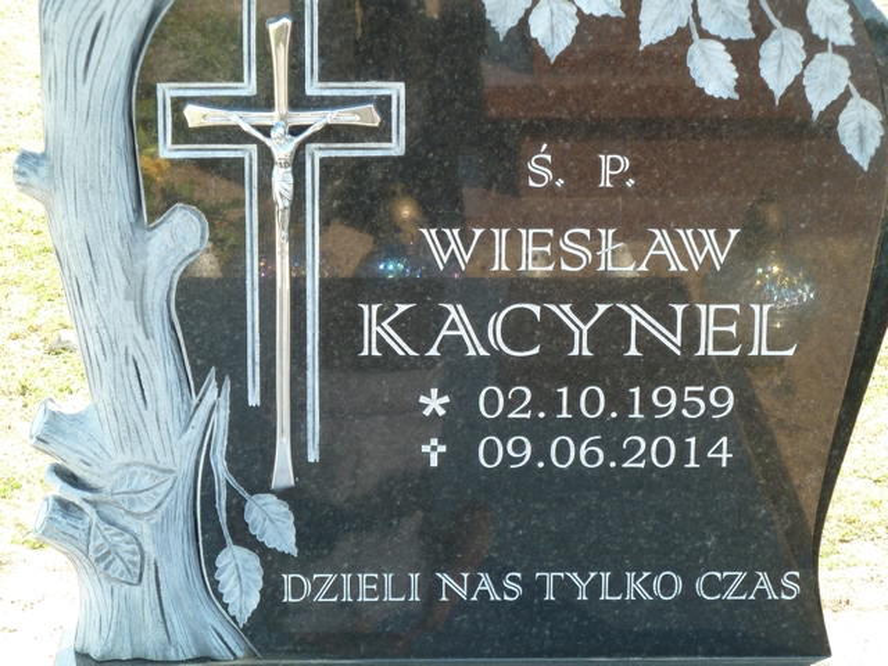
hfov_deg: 15.4
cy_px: 333
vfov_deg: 11.6
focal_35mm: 128
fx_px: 3284
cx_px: 444
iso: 100
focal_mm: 21
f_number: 4.4
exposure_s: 1/50
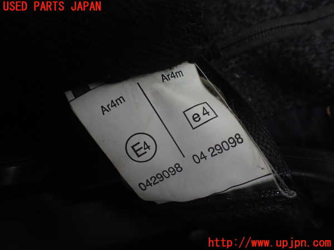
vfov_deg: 46.8
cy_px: 125
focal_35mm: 30
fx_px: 289
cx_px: 167
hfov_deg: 60.0
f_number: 2.3
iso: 320
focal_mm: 5.4
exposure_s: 1/125
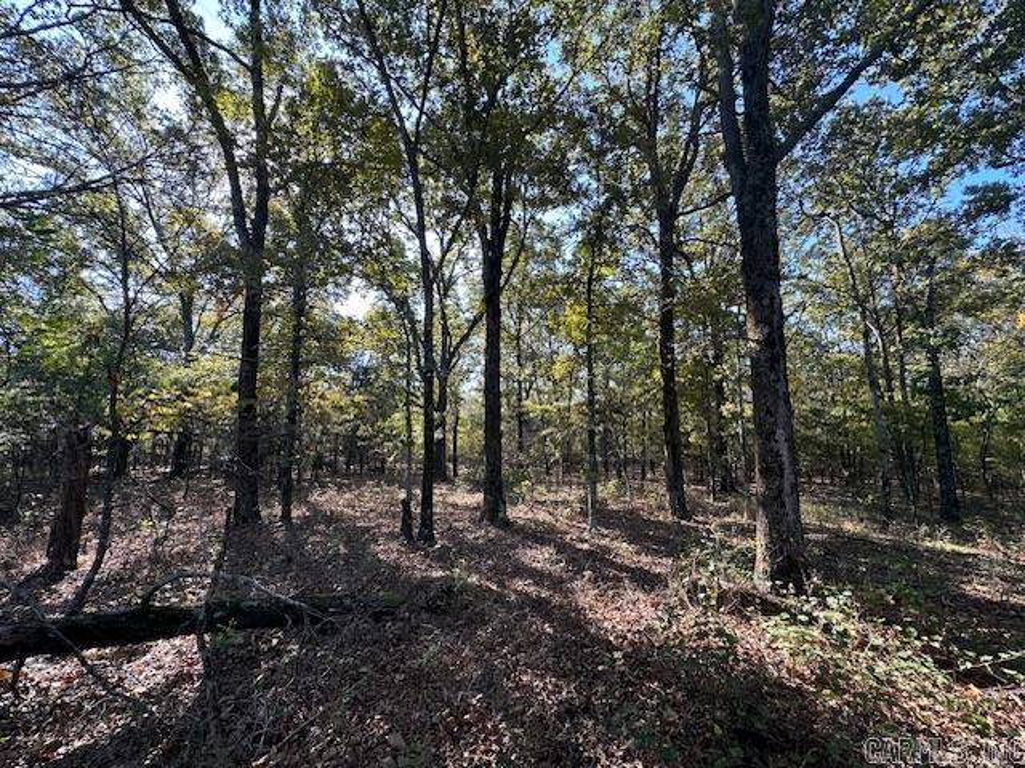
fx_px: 415
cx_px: 512
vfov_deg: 85.7
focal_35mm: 14
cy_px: 384
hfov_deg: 102.1
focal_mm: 2.22
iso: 40
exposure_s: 1/145
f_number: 2.2
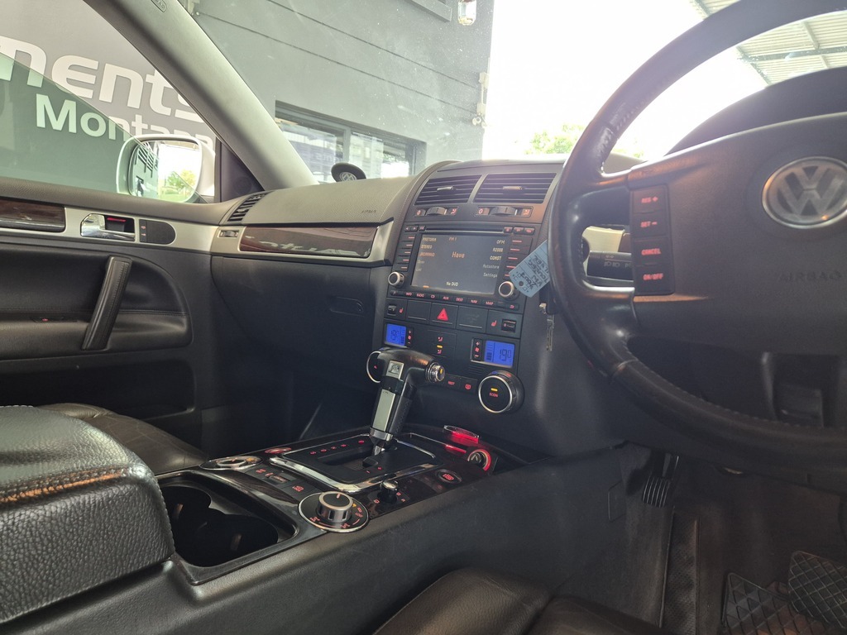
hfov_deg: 73.9
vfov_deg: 58.9
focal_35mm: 23
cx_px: 424
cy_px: 318
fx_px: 563
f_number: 1.8
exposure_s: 1/100
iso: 400
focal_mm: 5.4
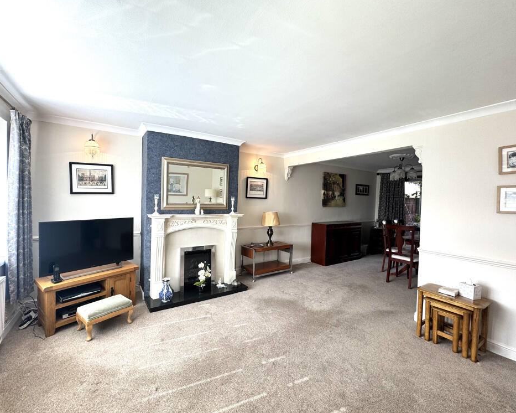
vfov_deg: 84.0
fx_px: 229
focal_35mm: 15
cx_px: 245
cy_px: 206
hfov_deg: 96.7
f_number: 2.2
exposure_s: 1/100
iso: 40
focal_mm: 2.22
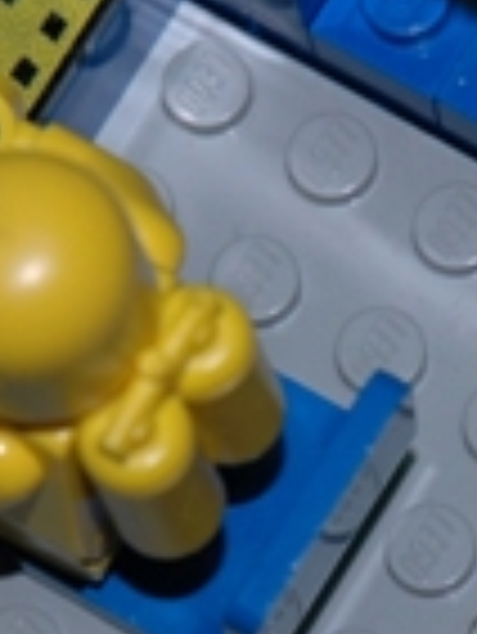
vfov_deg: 3.6
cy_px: 452
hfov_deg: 2.7
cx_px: 454
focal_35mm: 548
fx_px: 10053
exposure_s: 1/60
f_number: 4.5
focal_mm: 70
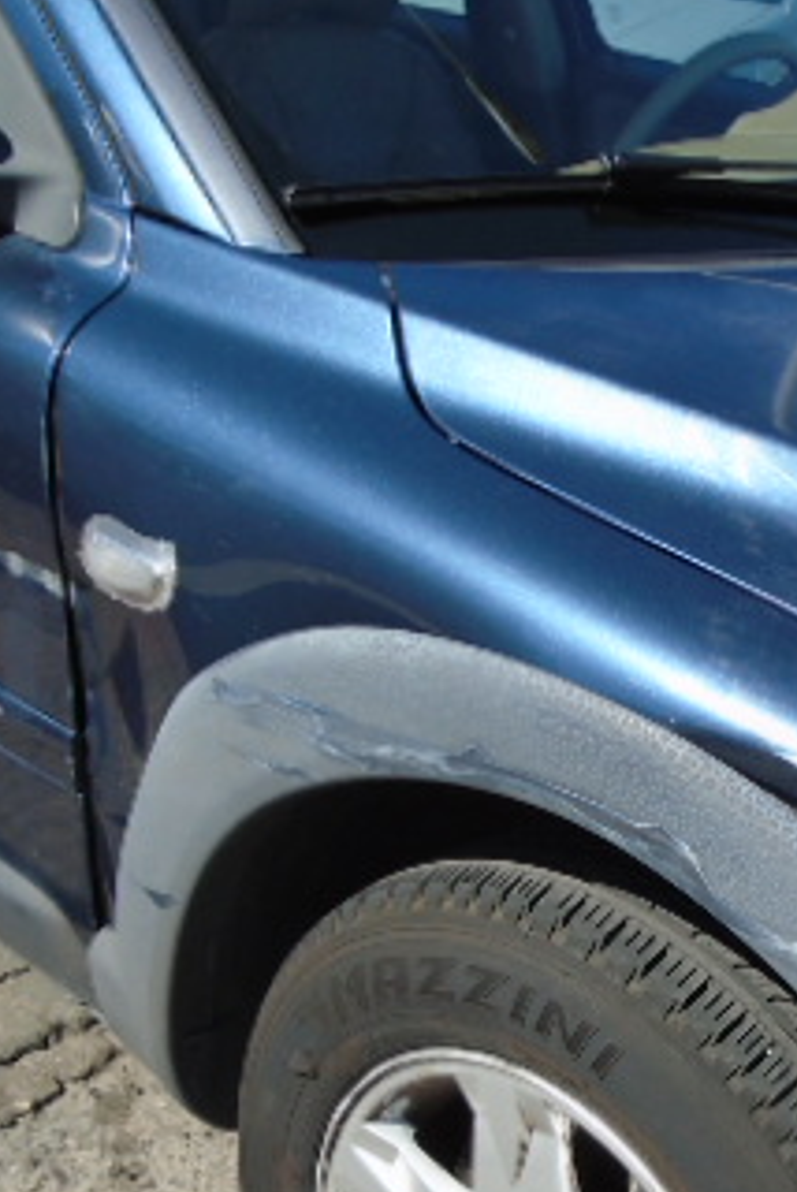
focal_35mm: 54
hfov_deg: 24.5
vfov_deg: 36.0
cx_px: 689
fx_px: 1789
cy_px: 887
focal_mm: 4.6
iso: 100
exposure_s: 1/800
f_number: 3.2
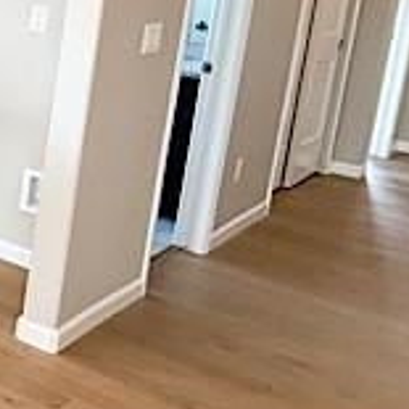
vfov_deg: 27.3
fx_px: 802
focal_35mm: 60
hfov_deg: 18.6
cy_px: 22
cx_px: -406
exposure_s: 1/120
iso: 160
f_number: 2.2
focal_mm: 2.22
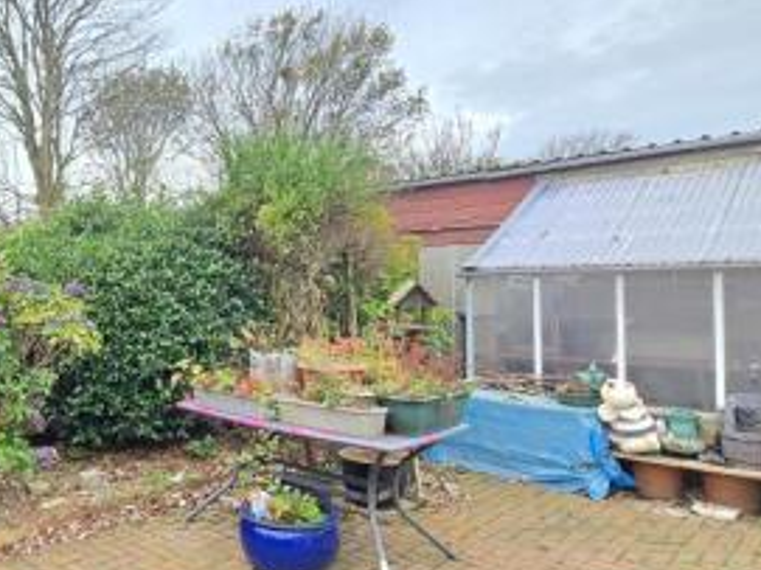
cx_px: 150
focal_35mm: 28
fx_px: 615
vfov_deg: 49.7
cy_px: 277
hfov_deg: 58.5
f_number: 2.2
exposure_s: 1/137
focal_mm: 2.2
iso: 50
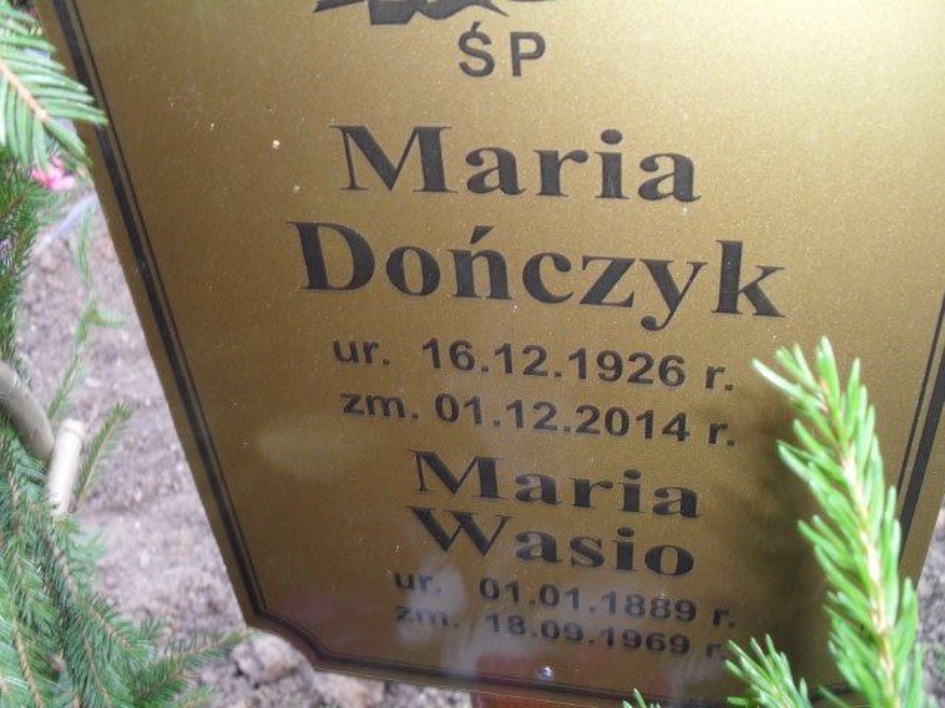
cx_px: 472
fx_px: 955
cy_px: 354
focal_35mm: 35
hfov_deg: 52.6
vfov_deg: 40.7
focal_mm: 6.3
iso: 200
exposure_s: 1/45
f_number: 3.2
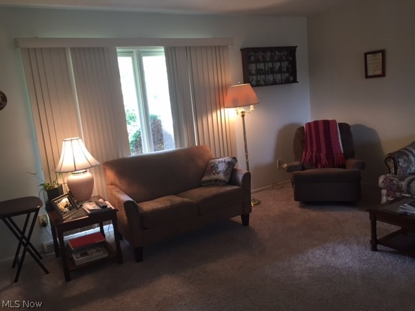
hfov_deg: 61.7
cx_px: 208
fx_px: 348
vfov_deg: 48.2
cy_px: 156
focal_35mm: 29
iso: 64
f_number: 2.2
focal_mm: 4.15
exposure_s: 1/30
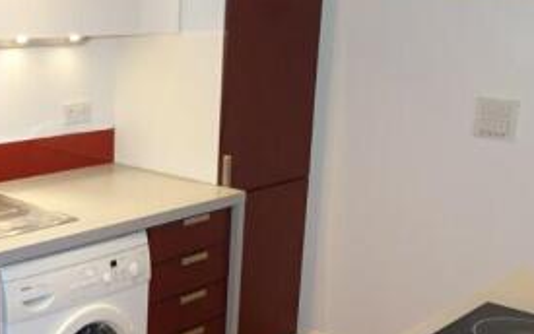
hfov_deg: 36.3
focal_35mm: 54
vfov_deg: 23.9
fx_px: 786
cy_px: 218
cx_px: 108
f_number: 3.5
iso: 320
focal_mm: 4.1
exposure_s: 1/30
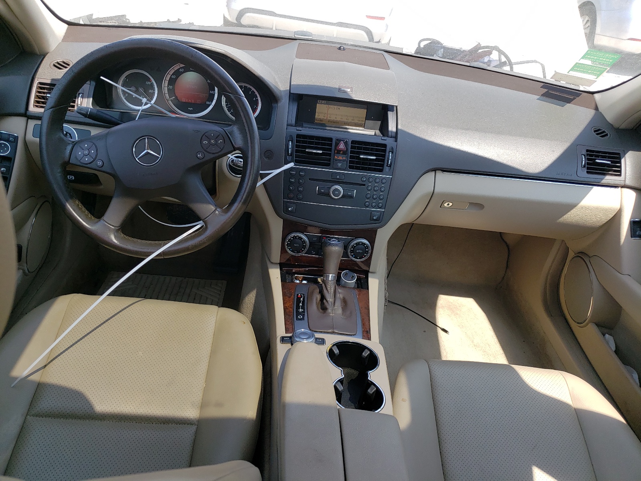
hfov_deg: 67.3
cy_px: 240
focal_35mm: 26
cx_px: 320
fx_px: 481
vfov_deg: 53.1
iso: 50
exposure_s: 1/588
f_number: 1.5
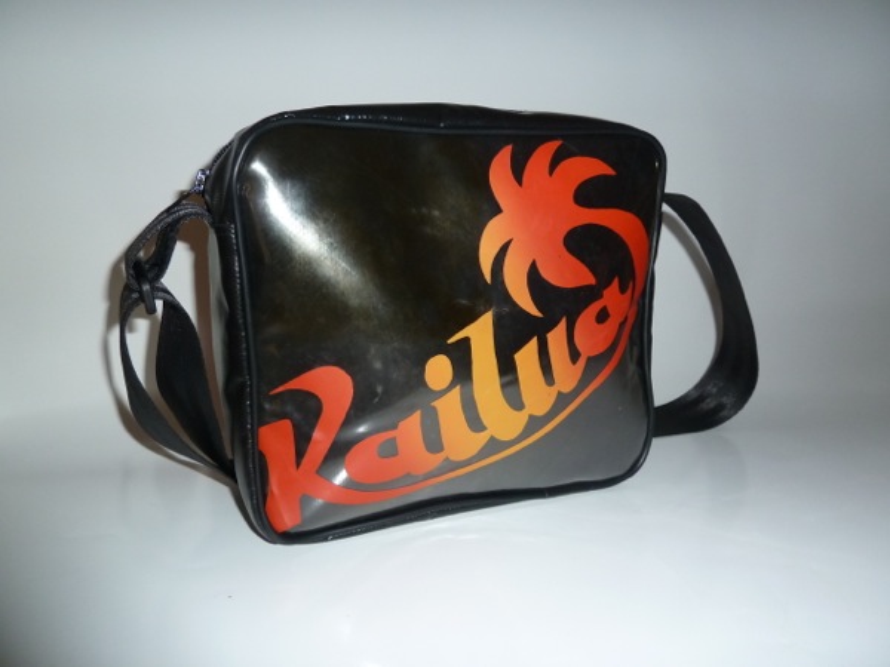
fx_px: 643
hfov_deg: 69.4
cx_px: 445
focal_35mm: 25
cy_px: 334
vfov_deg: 54.9
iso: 200
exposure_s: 1/30
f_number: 3.3
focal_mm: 4.1
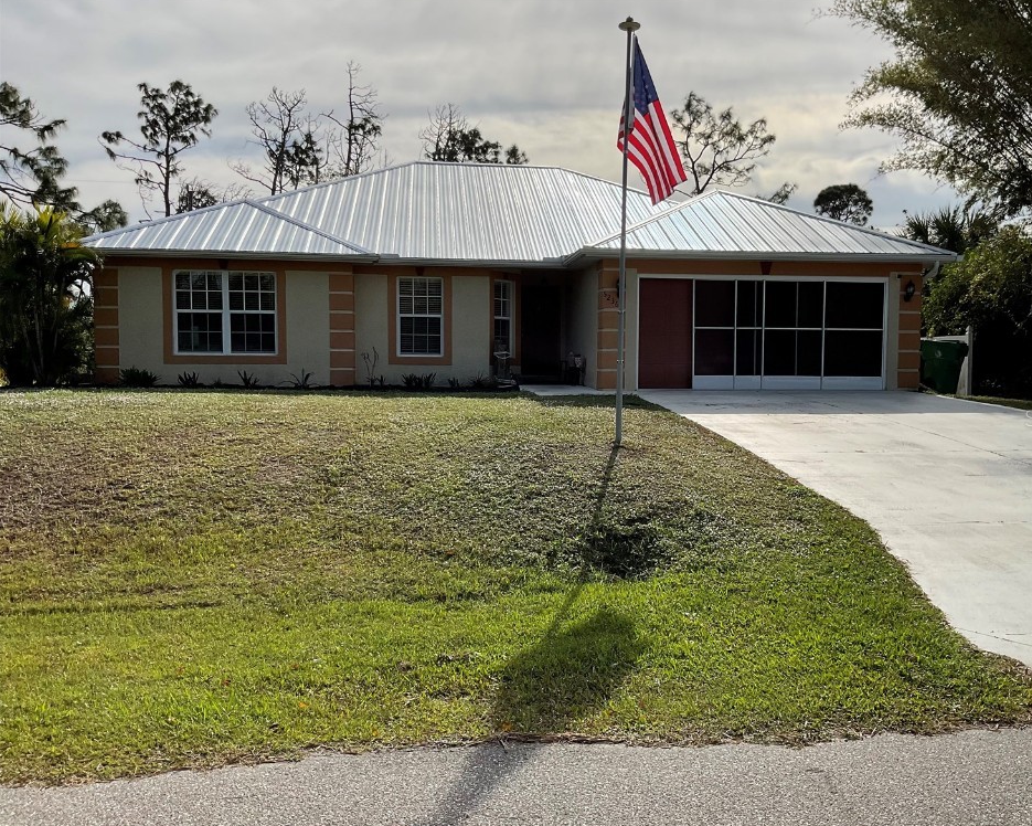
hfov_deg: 57.1
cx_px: 564
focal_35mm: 31
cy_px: 417
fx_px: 947
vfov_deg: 47.1
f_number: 1.8
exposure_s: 1/4785
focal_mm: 3
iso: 20
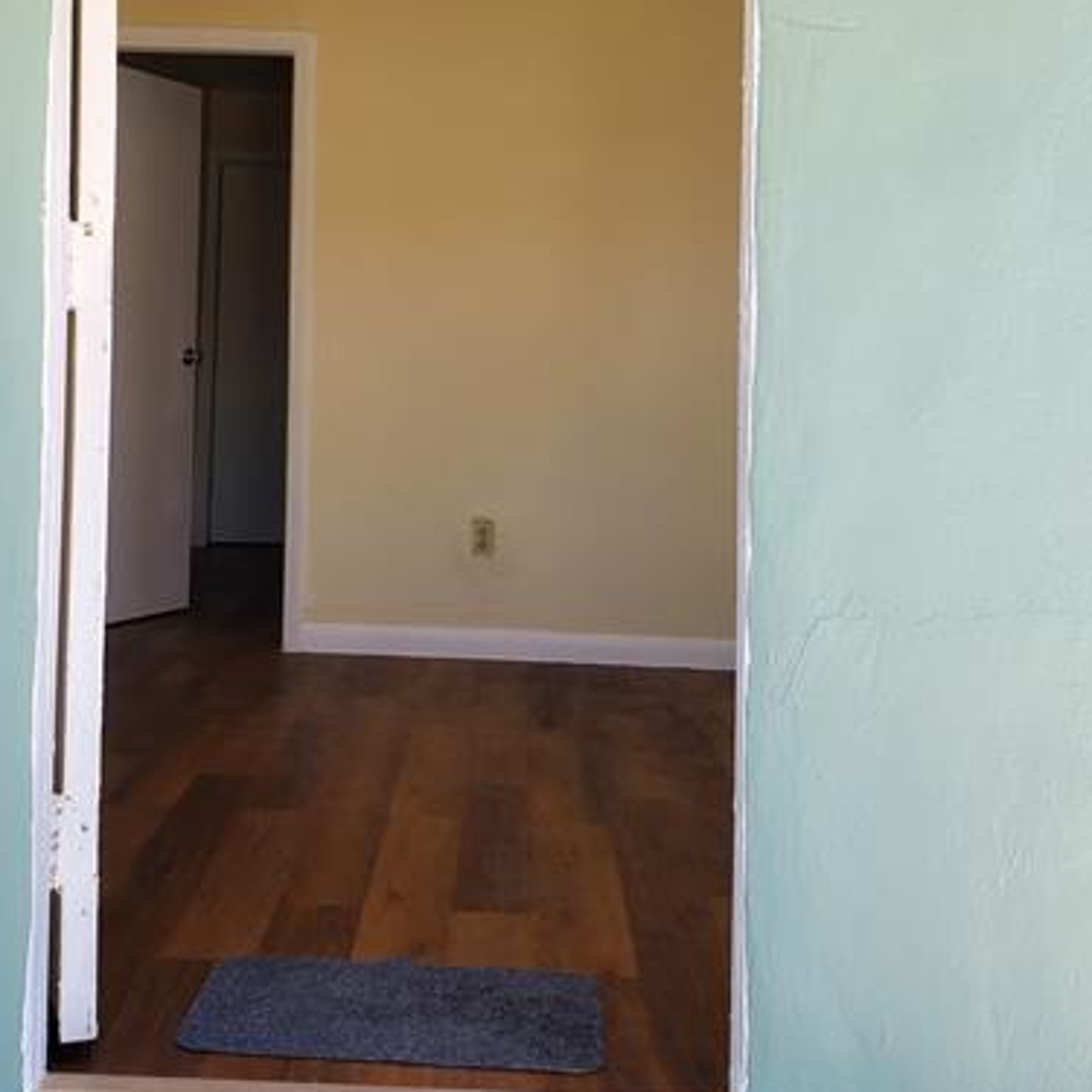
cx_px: 364
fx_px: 1749
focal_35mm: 49
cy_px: 303
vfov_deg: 34.1
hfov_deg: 34.4
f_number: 2.4
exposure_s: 1/192
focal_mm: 4.3
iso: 50
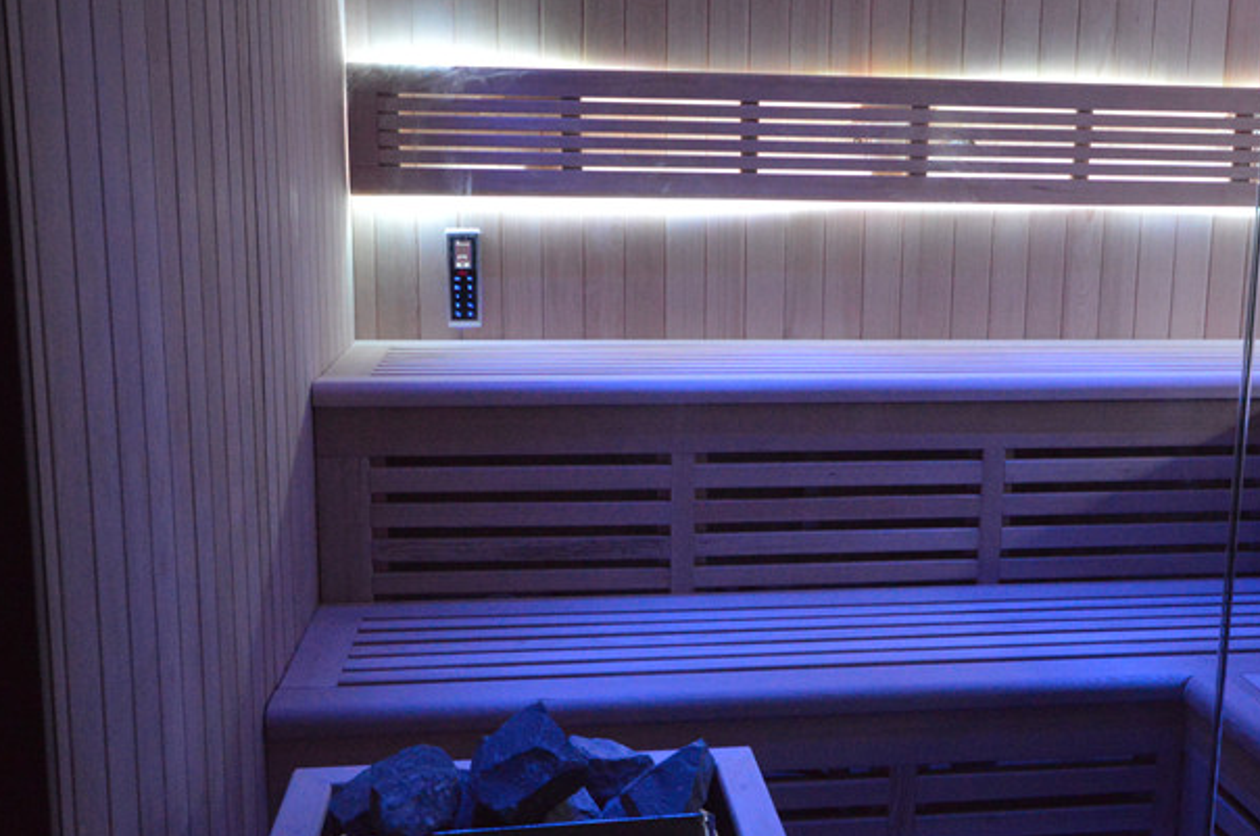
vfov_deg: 35.0
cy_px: 399
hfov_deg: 50.5
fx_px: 1328
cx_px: 741
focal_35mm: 38
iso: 3200
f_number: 5.6
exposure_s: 1/10
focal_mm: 18
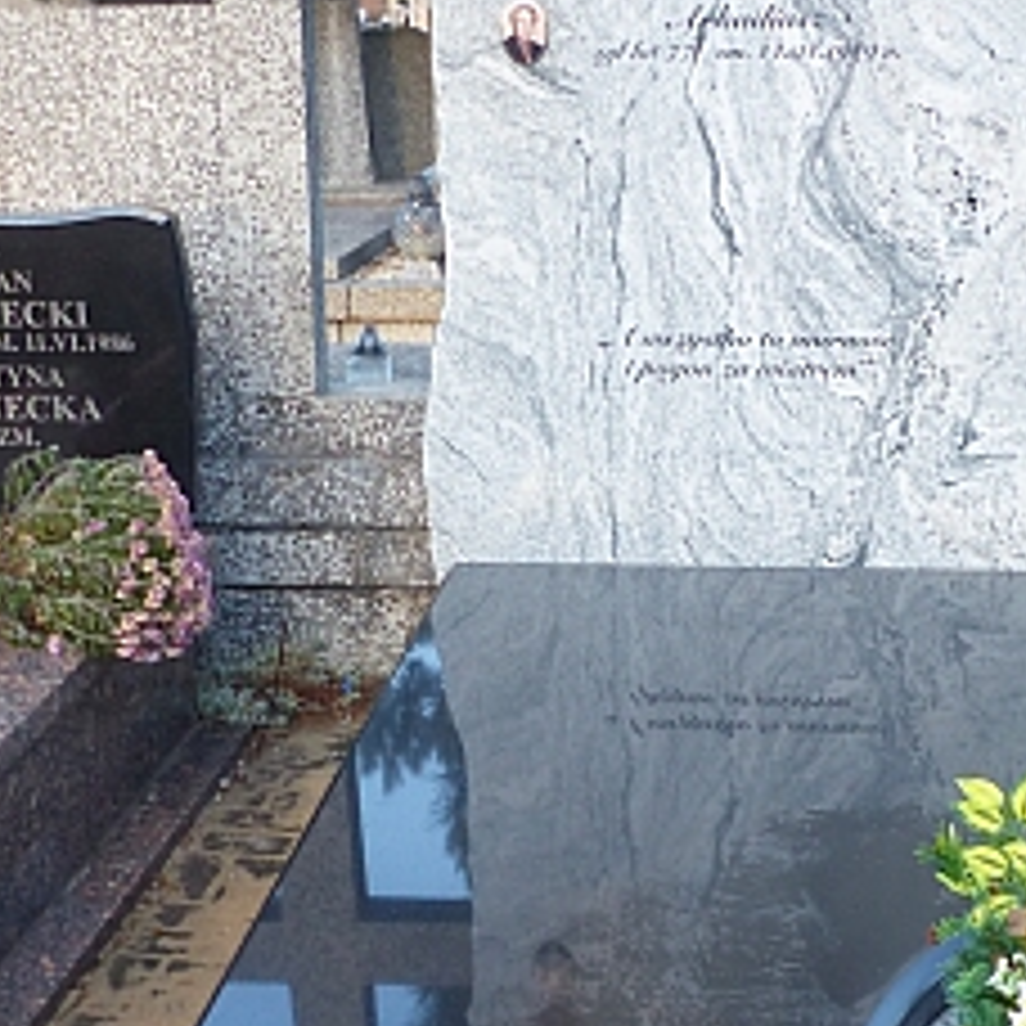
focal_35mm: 62
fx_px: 2079
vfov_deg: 27.6
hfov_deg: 27.6
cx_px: 675
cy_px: 648
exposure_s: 1/125
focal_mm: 4.5
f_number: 2.8
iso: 100
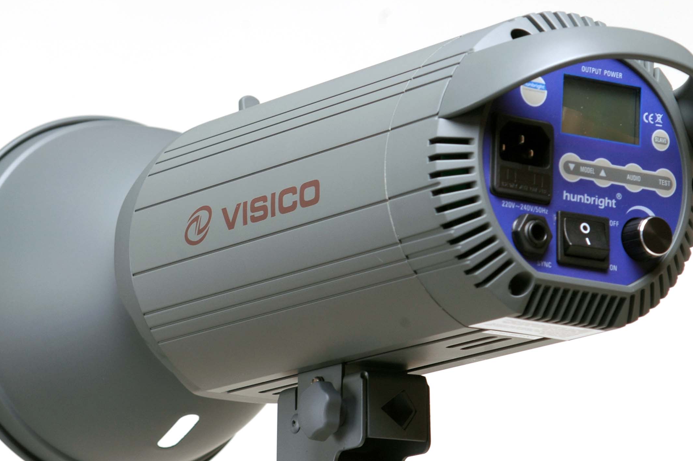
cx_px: 303
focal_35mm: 213
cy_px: 312
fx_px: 4096
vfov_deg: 6.4
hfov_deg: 9.7
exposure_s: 1/125
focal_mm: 100
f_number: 11
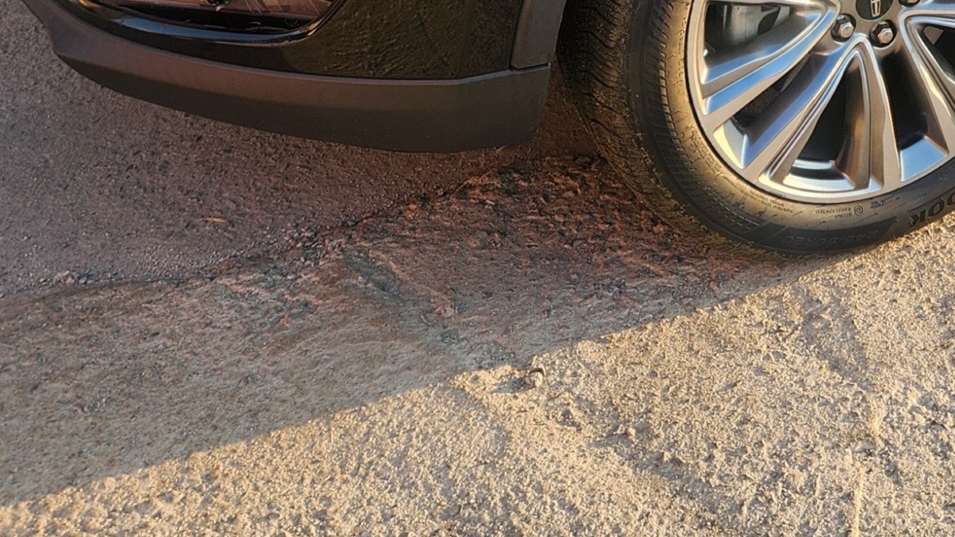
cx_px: 1068
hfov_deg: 25.9
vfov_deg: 14.4
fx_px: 1899
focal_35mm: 75
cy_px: -401
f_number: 1.8
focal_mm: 5.4
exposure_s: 1/198
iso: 20
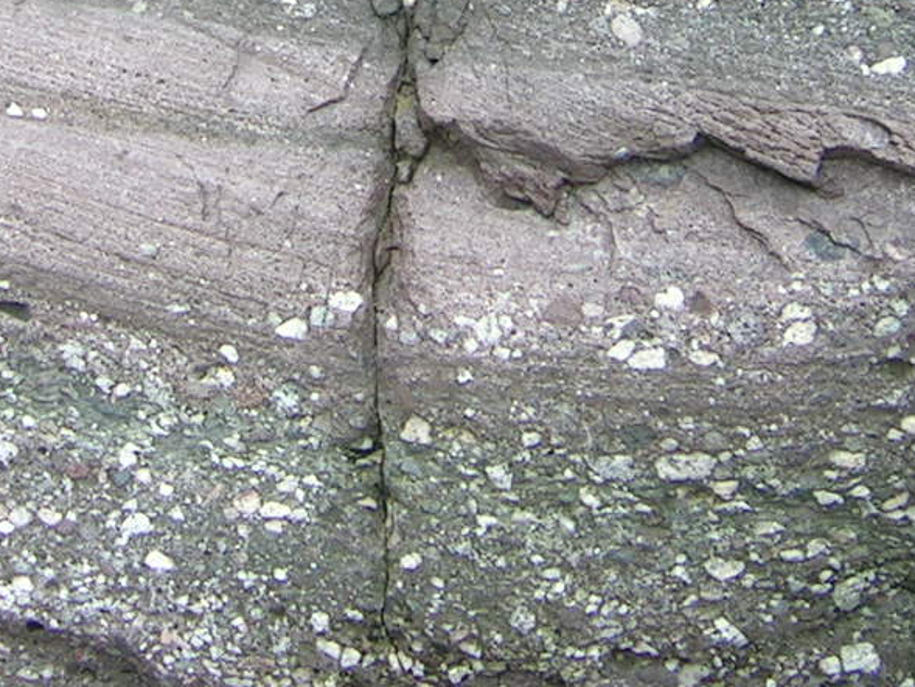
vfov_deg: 14.9
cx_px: 263
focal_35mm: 95
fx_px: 2512
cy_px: -196
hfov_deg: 20.5
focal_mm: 5.4
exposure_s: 1/83.7
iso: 50
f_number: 2.8
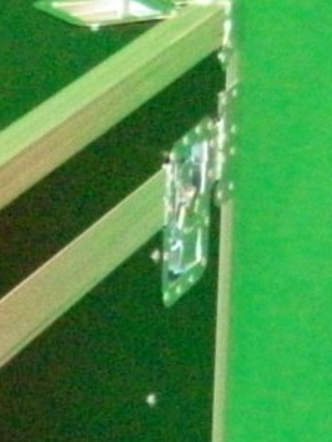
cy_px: 761
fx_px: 2952
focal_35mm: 231
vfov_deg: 8.3
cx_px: -604
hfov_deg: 6.0
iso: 320
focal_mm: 5.7
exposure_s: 1/60
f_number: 2.8
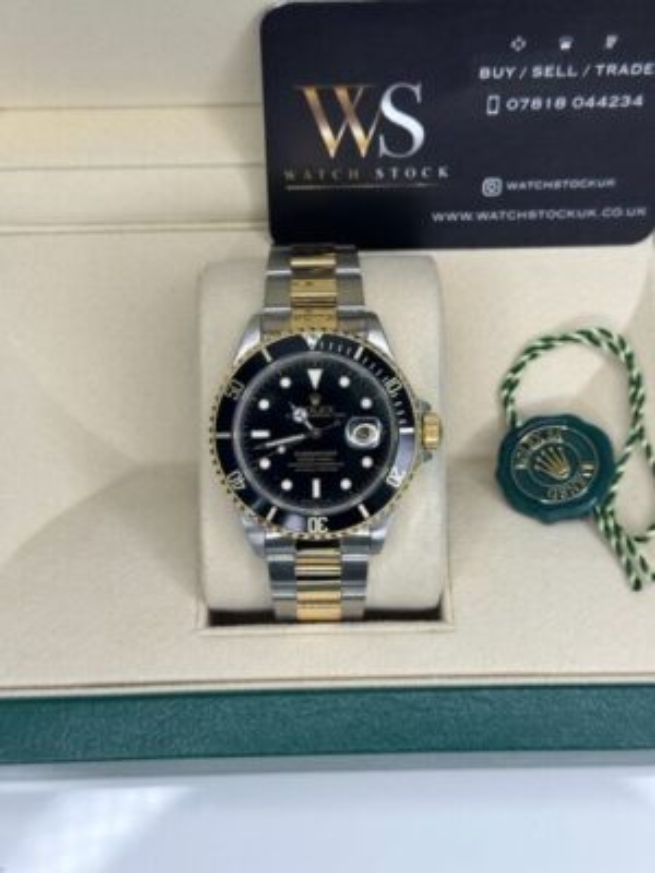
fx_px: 1211
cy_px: 436
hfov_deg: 30.3
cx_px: 328
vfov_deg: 39.7
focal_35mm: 48
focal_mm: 6.86
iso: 100
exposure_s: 1/100
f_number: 1.78
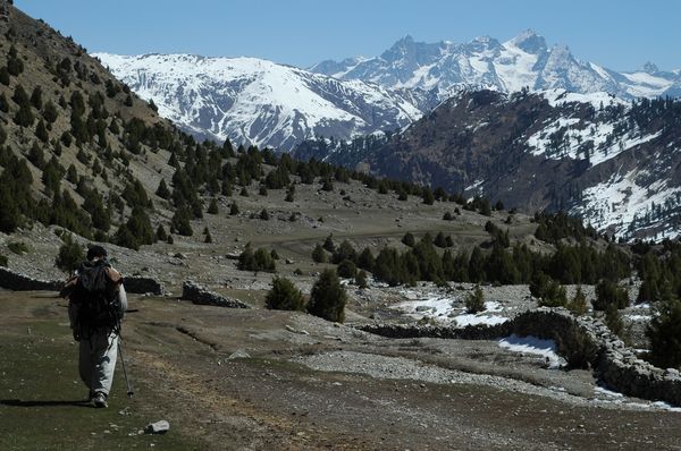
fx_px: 1416
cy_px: 226
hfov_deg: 27.0
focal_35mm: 75
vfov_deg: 18.1
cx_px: 340
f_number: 8
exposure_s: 1/800
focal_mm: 50
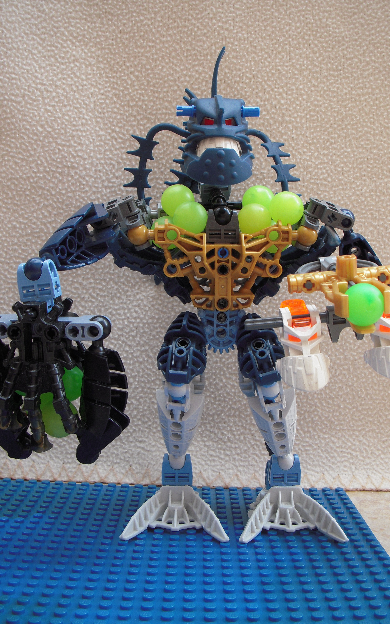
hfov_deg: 31.2
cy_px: 317
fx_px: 697
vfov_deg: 48.2
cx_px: 205
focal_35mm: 41
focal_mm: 6.3
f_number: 3.3
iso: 100
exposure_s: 1/40
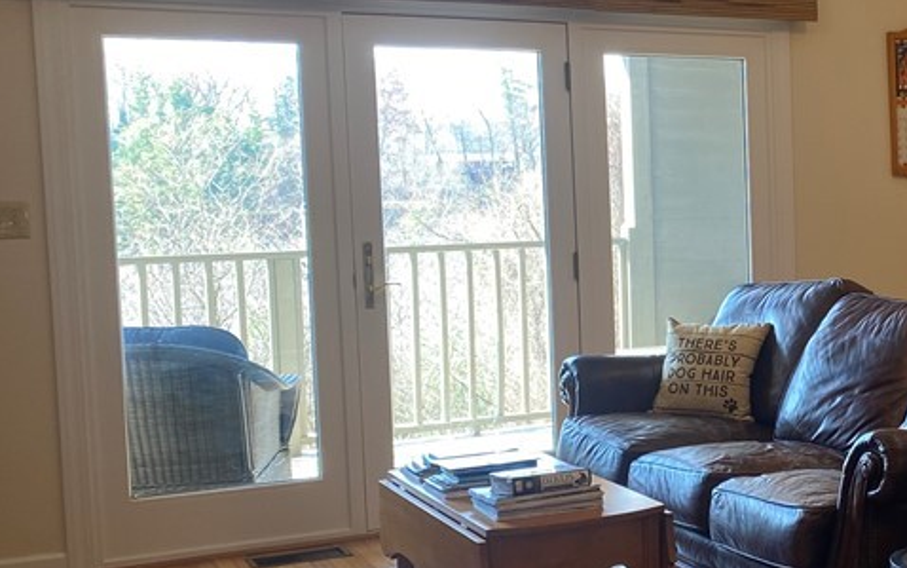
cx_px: 880
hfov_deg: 32.2
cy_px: 331
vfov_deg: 22.0
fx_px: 1459
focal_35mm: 59
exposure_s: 1/60
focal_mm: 4.25
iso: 64
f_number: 1.8
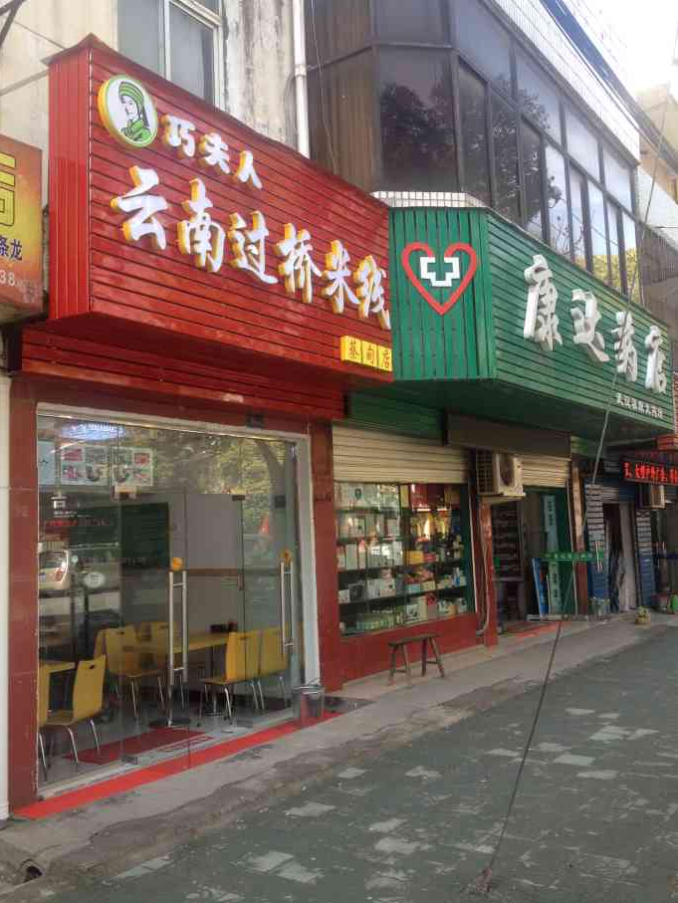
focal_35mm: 36
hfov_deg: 39.7
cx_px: 331
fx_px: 939
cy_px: 449
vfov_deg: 51.3
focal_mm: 4.28
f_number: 2.4
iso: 50
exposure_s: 1/142
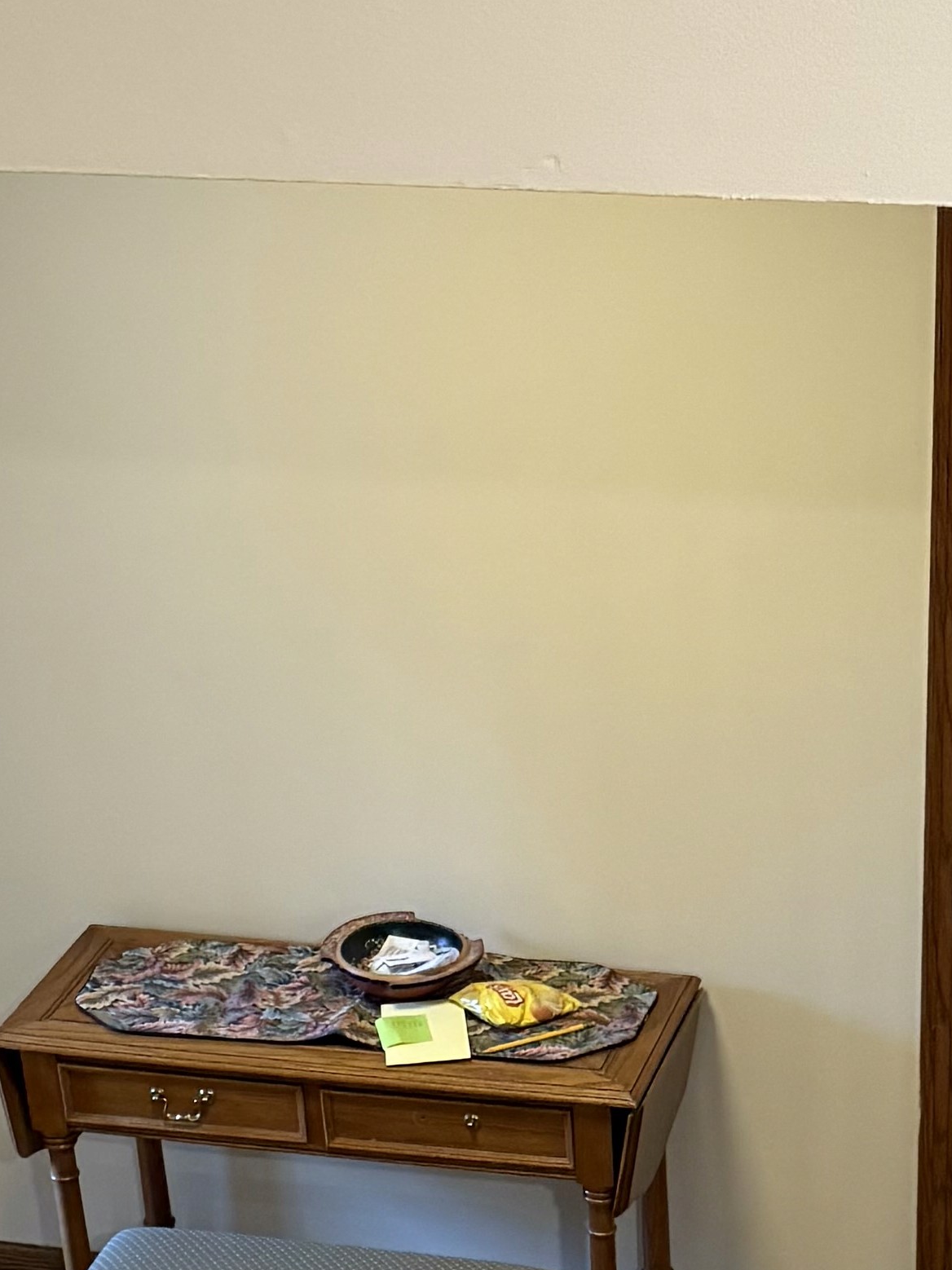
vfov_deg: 21.1
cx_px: 624
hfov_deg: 16.7
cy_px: 1426
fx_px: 3228
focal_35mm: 88
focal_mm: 6.76
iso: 500
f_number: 1.78
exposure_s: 1/60
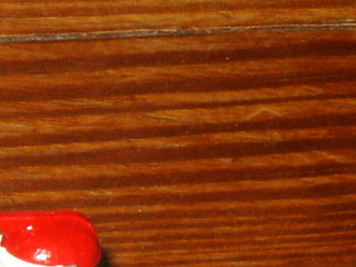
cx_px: -34
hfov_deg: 4.8
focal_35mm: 414
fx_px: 4260
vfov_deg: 3.6
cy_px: 299
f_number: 8
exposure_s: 1/90
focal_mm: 20.73
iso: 200
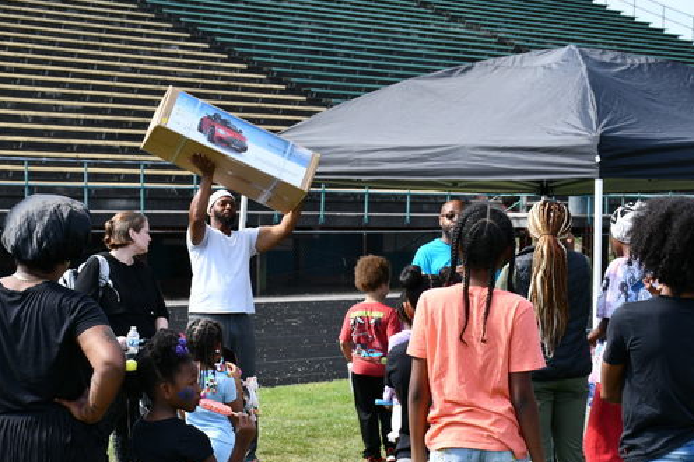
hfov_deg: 22.1
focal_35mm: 92
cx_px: 288
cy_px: 340
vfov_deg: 14.8
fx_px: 1772
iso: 200
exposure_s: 1/250
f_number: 8
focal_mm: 38
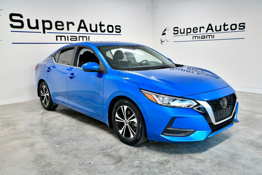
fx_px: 233
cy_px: 88
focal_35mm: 32
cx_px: 131
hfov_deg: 58.7
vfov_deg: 41.1
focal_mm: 32
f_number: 4.5
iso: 640
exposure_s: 1/160
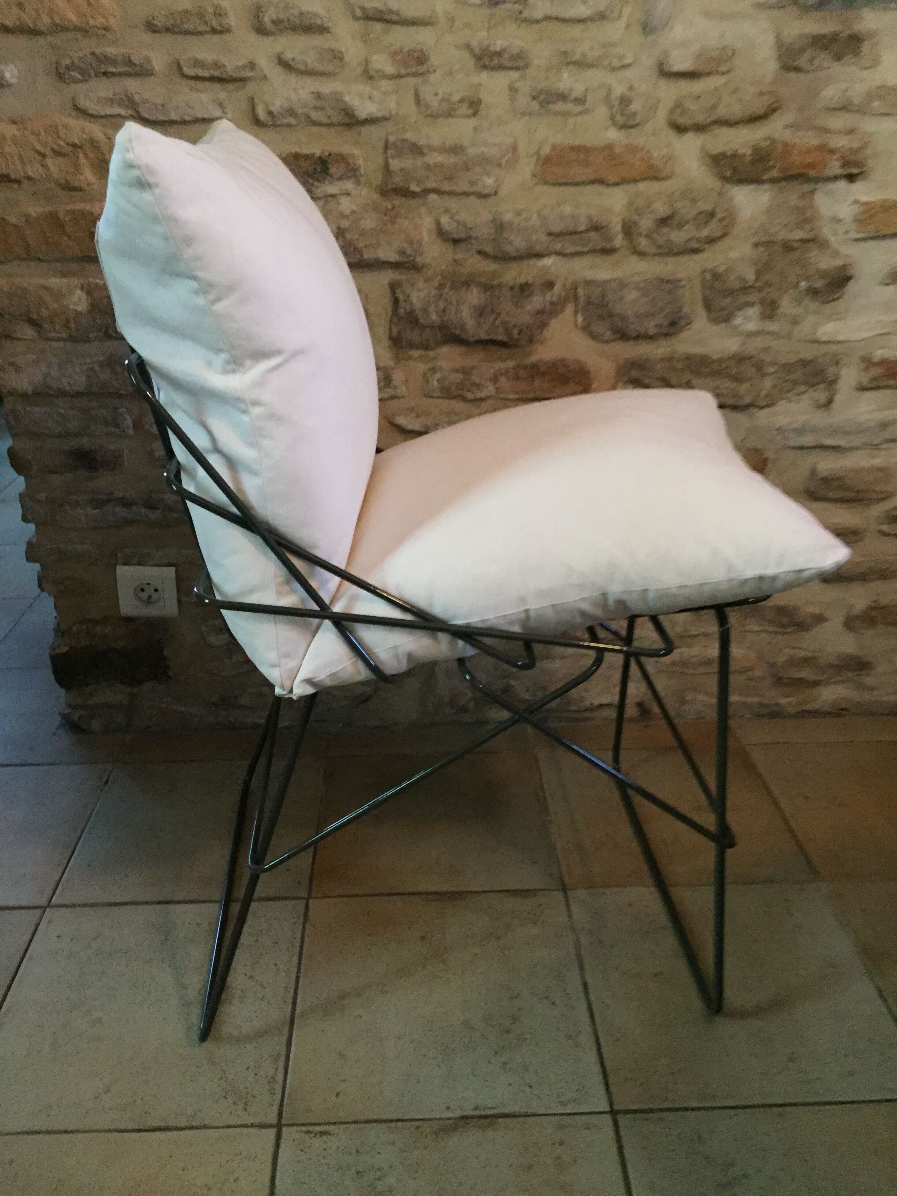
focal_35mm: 29
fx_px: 1002
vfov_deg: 61.7
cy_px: 598
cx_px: 448
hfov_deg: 48.2
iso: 250
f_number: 2.2
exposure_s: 1/17
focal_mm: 4.15
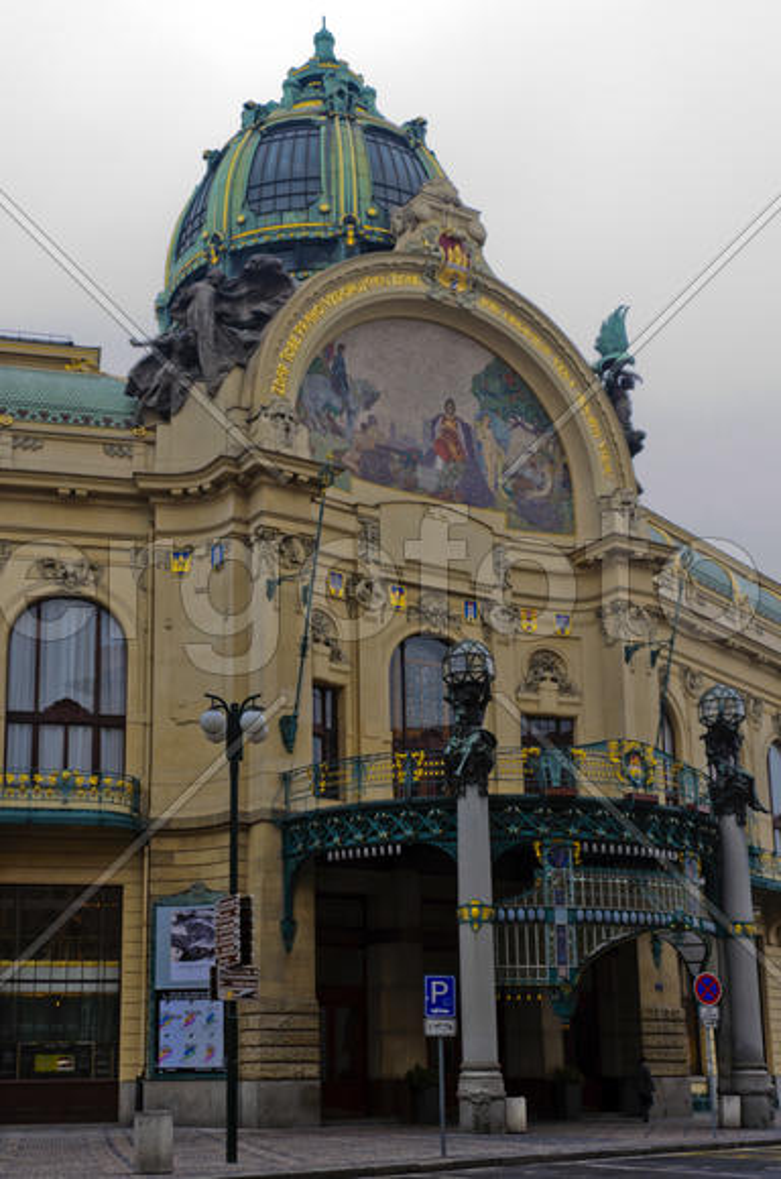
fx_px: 1373
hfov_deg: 31.7
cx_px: 390
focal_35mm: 42
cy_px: 590
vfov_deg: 46.5
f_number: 3.5
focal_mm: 28
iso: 200
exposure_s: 1/125
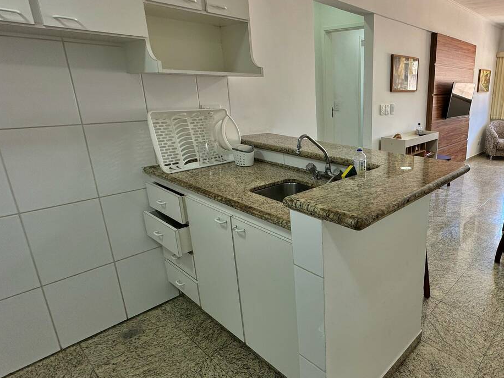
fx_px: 320
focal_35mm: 22
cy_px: 178
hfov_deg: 71.3
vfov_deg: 61.0
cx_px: 376
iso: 50
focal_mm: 2.22
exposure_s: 1/99
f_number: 2.2
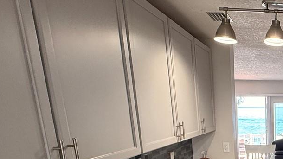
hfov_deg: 41.2
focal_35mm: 40
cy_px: 181
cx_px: 306
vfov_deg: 26.9
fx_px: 300
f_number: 2.2
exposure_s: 1/120
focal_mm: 2.22
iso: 200
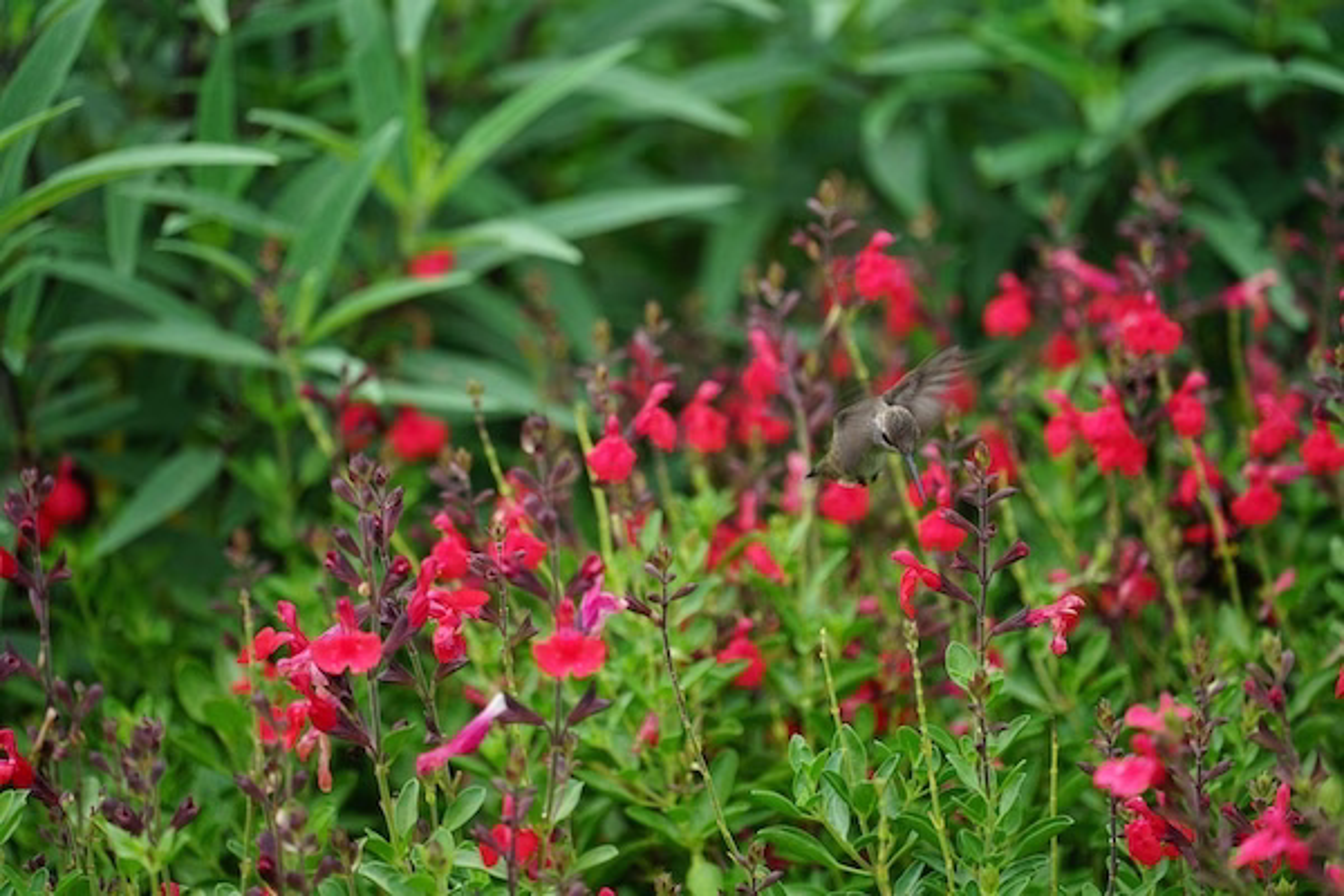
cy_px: 448
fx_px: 11199
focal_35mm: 300
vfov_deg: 4.6
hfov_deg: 6.9
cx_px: 672
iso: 320
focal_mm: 300
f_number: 5.6
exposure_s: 1/320
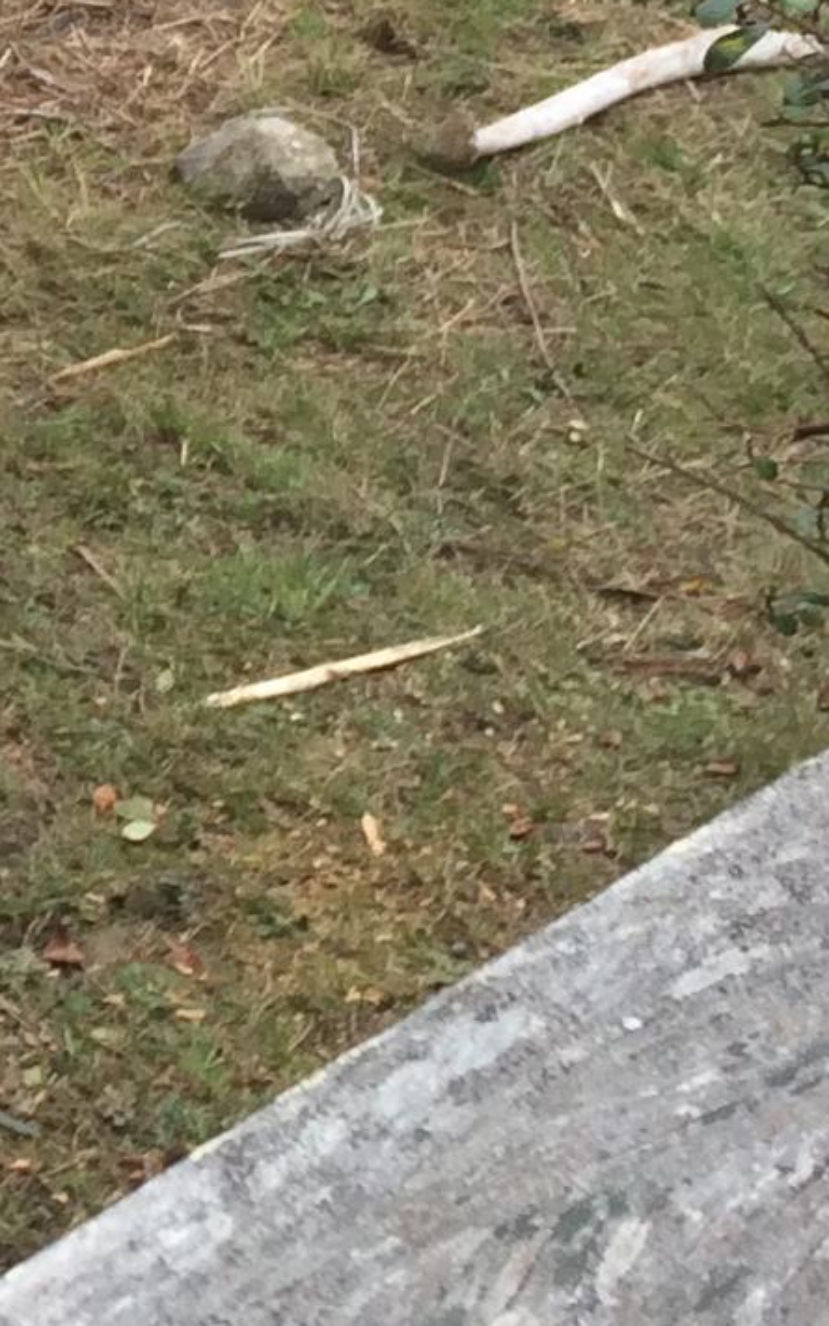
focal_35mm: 141
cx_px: -1226
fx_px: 5097
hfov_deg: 8.4
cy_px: -65
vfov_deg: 14.5
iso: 32
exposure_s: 1/219
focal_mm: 4.15
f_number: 2.2
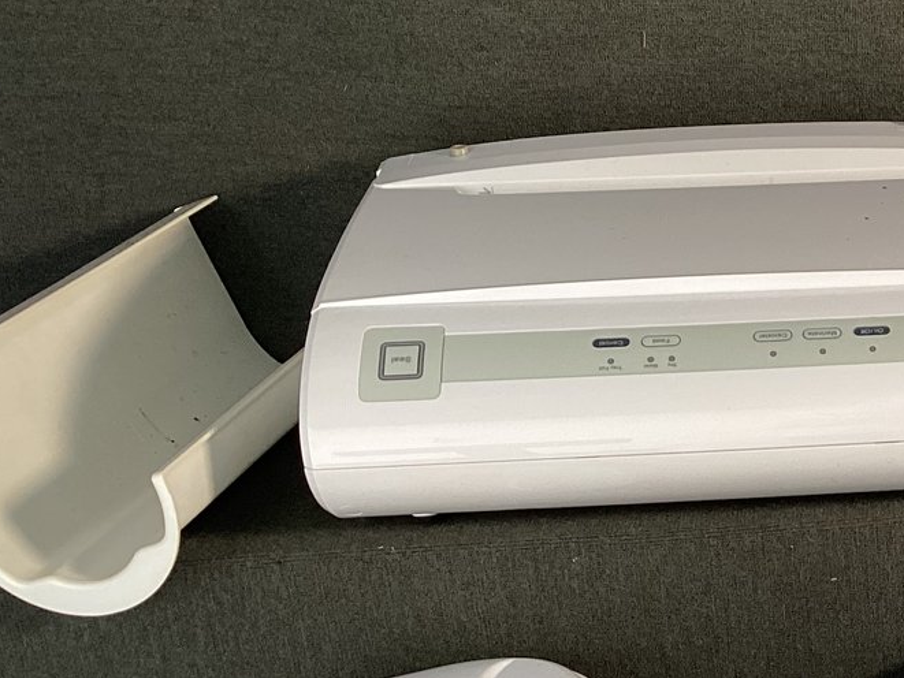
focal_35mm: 71
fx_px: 1855
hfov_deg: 25.2
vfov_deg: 20.5
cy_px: 530
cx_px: 1025
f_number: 2.4
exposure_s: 1/60
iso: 80
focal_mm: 3.3
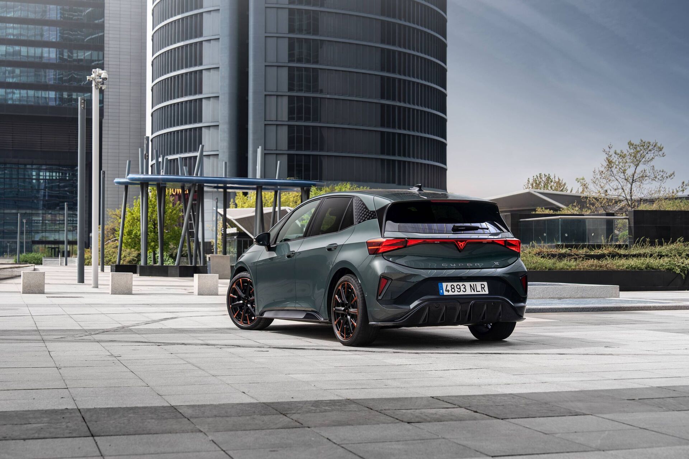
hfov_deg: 33.9
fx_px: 1129
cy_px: 230
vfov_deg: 23.0
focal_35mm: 59
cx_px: 344
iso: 160
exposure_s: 1/160
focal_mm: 59
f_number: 5
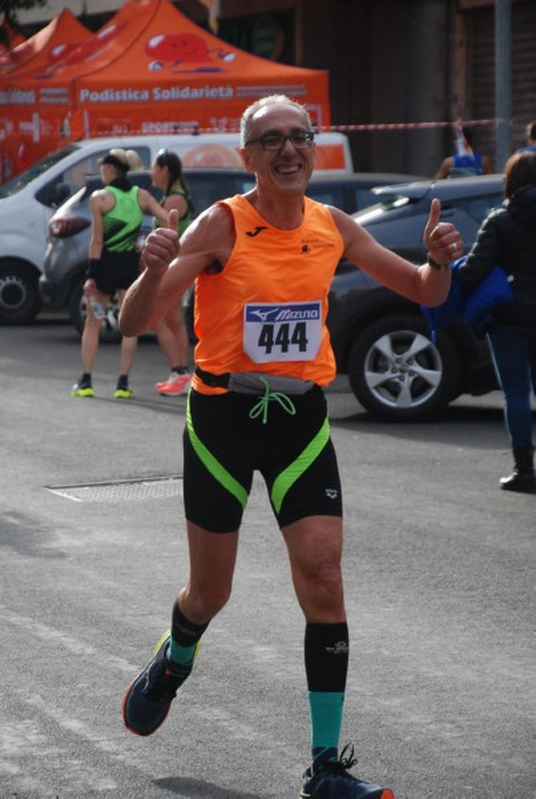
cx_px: 268
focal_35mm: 150
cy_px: 400
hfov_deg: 9.2
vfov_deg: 13.7
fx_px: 3332
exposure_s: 1/1000
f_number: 5.6
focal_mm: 100
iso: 1000
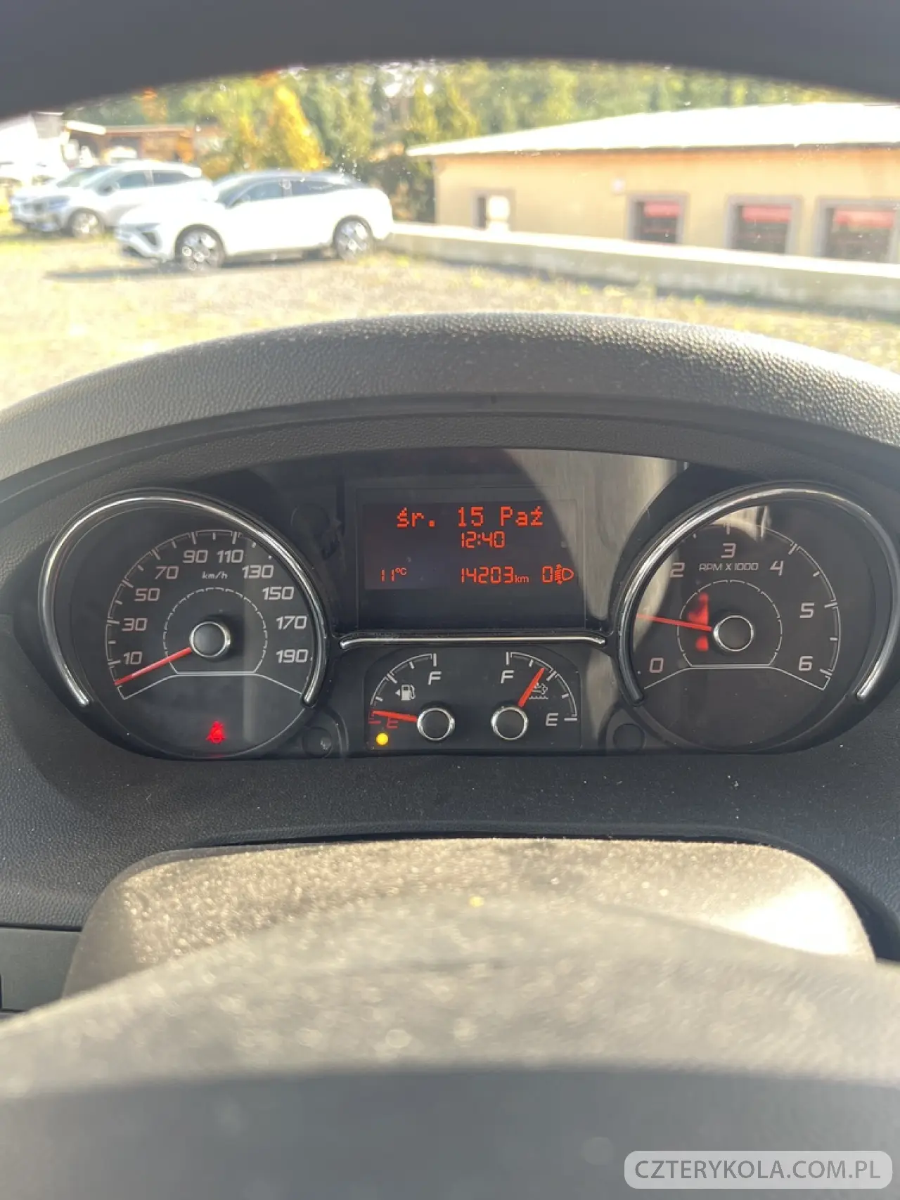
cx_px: 450
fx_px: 901
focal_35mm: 26
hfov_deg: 53.1
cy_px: 600
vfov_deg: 67.3
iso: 80
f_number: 1.5
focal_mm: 5.7
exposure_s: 1/121
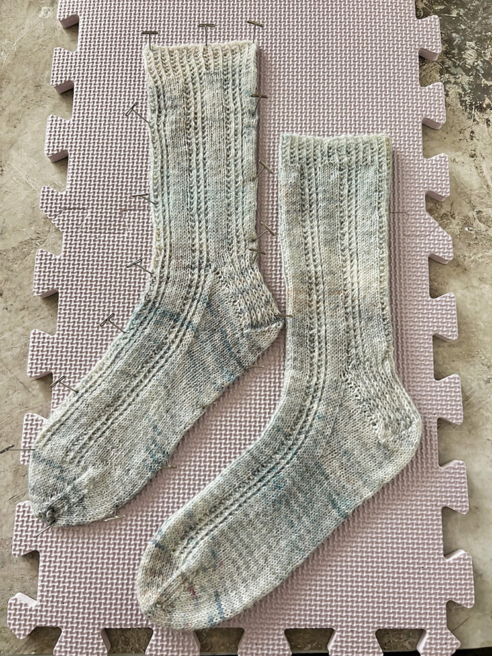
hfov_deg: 53.1
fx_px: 493
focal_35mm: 26
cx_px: 246
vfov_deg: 67.3
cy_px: 328
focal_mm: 5.7
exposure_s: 1/80
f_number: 1.5
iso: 125
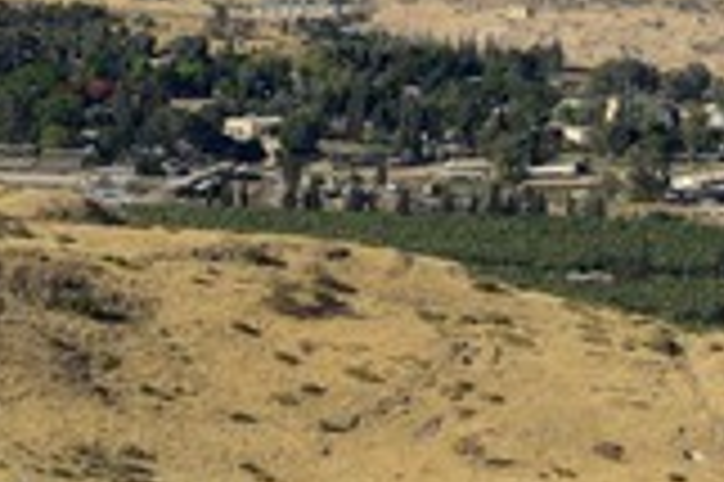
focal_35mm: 353
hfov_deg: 5.8
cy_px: -126
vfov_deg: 3.9
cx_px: 558
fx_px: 7092
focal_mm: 135
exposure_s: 1/800
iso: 200
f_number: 8
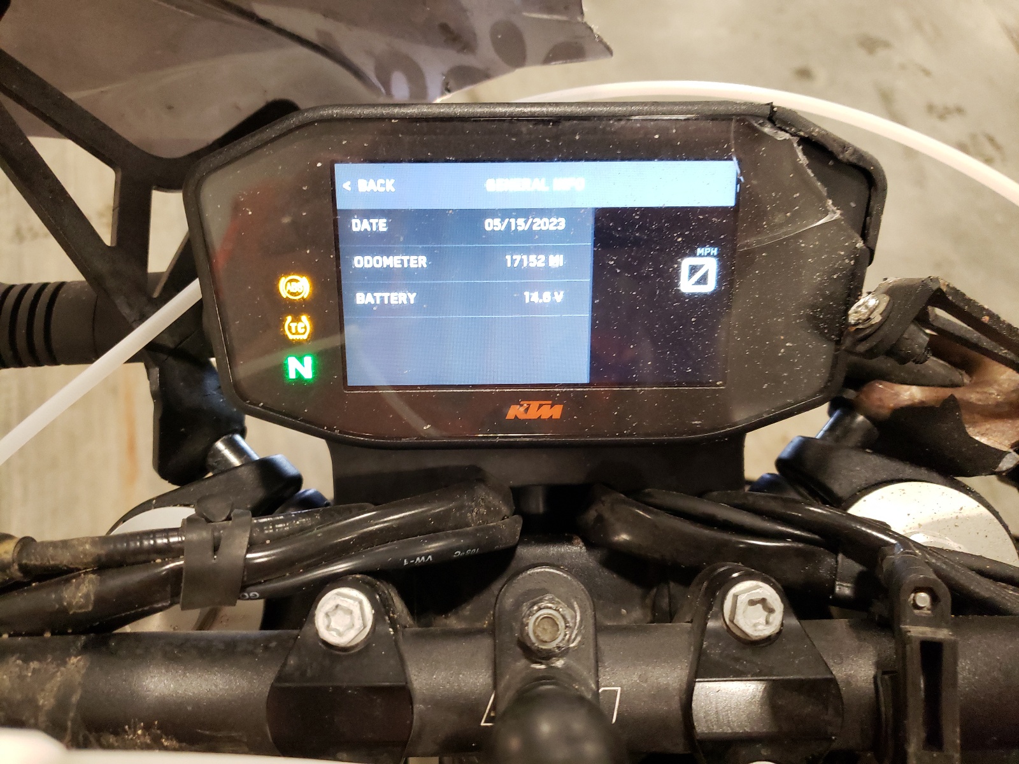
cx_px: 510
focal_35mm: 26
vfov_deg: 53.1
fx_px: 765
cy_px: 382
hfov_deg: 67.3
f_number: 1.5
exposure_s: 1/30
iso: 320
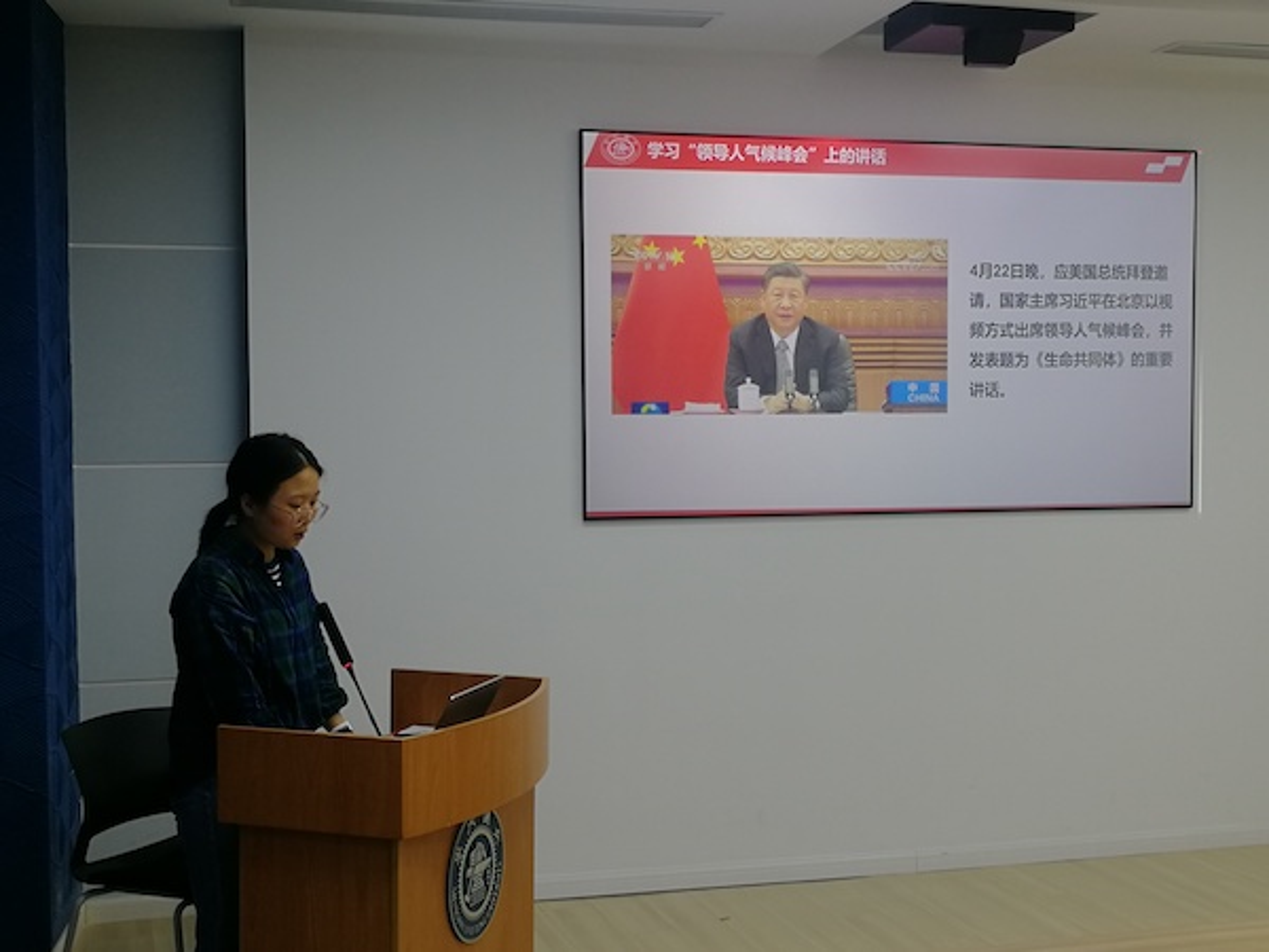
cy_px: 476
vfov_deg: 33.6
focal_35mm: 43
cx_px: 634
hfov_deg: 43.9
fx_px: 1576
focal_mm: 3.95
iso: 100
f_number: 2.2
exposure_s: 1/50
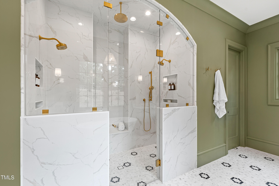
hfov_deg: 100.4
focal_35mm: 15
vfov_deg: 77.3
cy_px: 93
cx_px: 140
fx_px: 116
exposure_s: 1/5
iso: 100
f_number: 9
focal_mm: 10
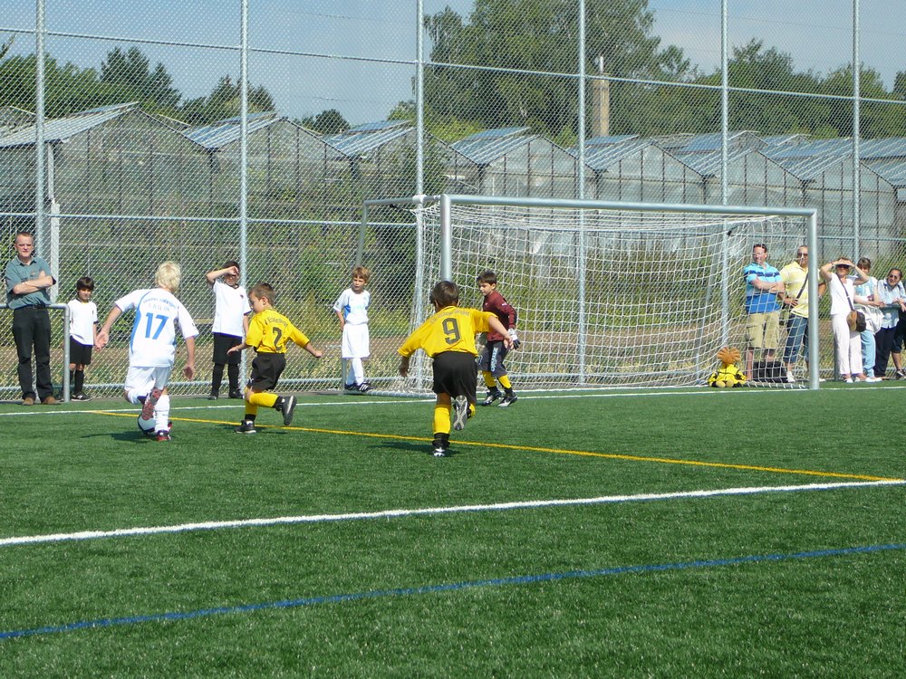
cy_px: 340
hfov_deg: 25.3
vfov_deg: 19.1
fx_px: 2015
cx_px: 453
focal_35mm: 77
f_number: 3.7
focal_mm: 11.5
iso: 80
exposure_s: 1/800
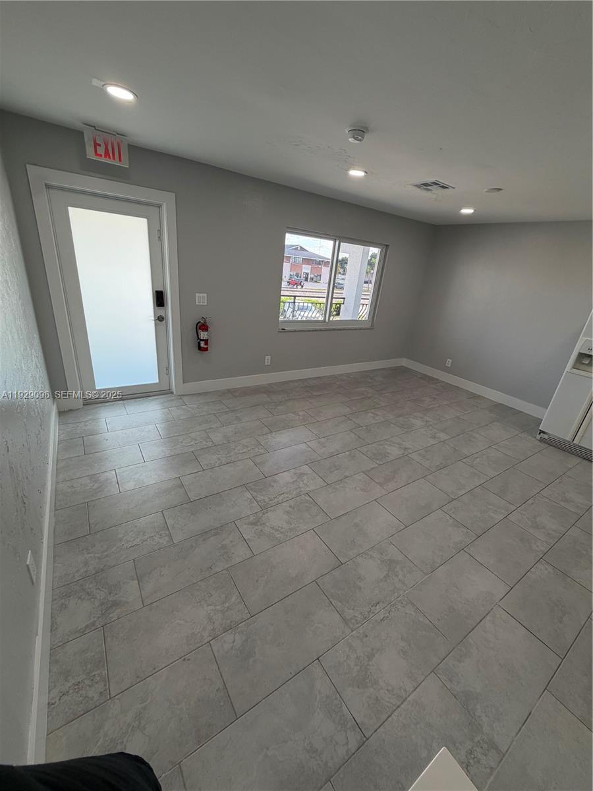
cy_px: 396
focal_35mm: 14
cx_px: 296
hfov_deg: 85.7
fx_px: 320
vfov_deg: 102.1
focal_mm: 2.22
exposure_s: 1/120
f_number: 2.2
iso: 80
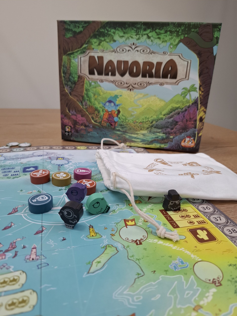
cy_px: 158
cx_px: 118
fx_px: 210
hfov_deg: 58.9
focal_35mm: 23
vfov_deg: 73.9
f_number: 1.8
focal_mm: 5.54
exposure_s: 1/120
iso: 160
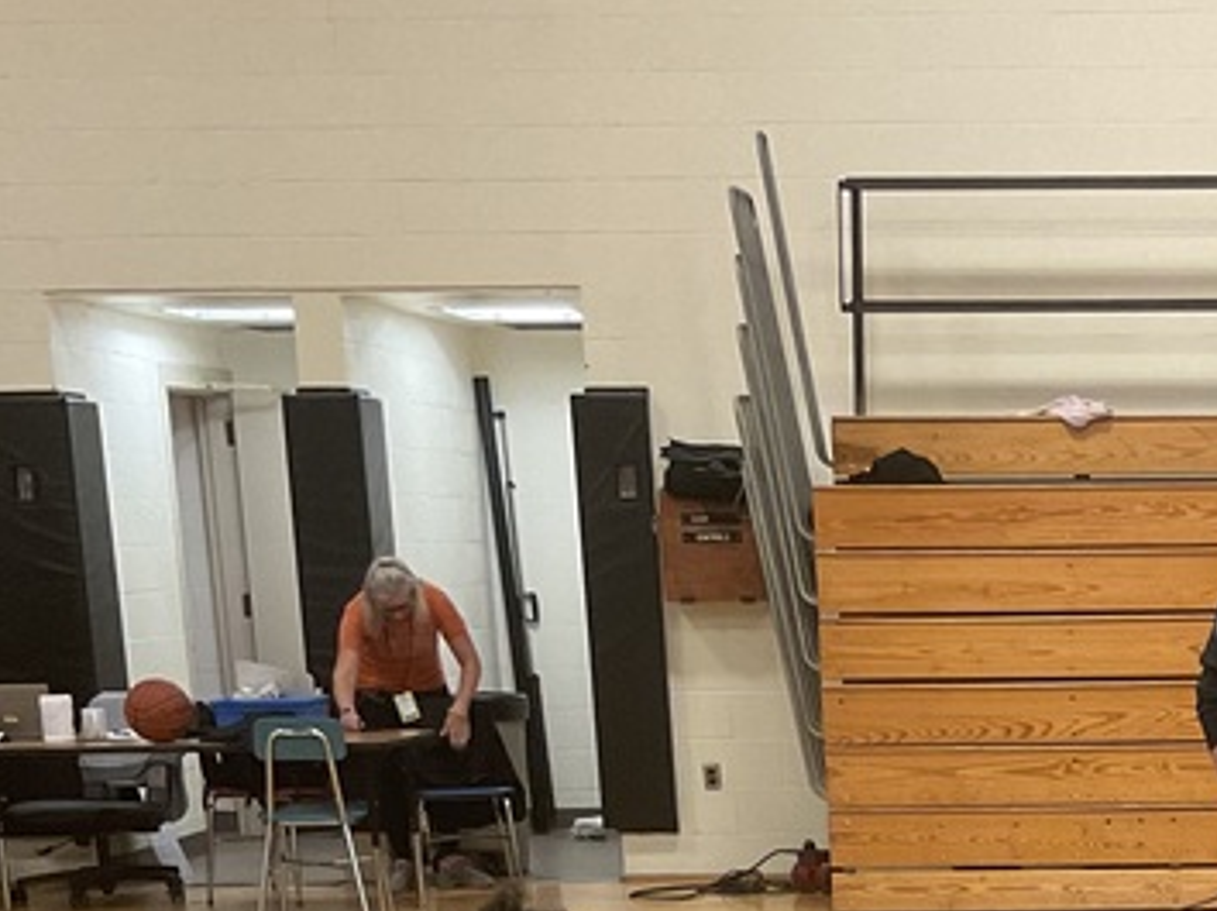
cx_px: 1313
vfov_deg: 16.3
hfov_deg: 22.1
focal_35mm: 84
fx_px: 2951
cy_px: 1289
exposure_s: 1/60
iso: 160
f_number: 1.8
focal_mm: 3
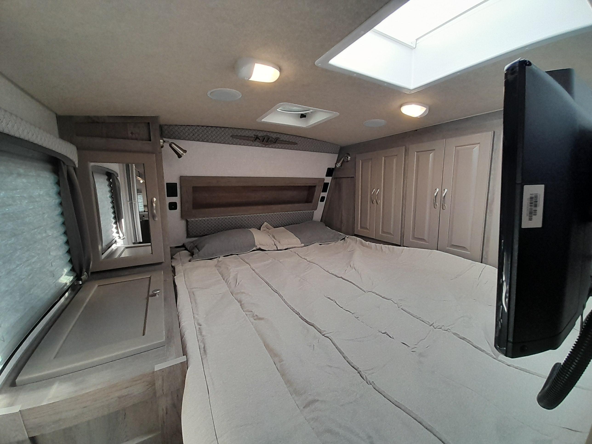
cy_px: 222
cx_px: 296
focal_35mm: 13
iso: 50
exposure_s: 1/50
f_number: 2.2
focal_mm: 1.13
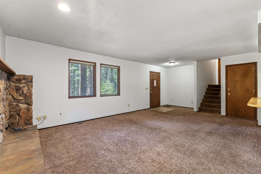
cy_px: 87
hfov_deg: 96.7
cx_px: 130
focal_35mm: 16
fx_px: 116
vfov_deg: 73.7
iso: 500
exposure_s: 1/2
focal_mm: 16
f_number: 8
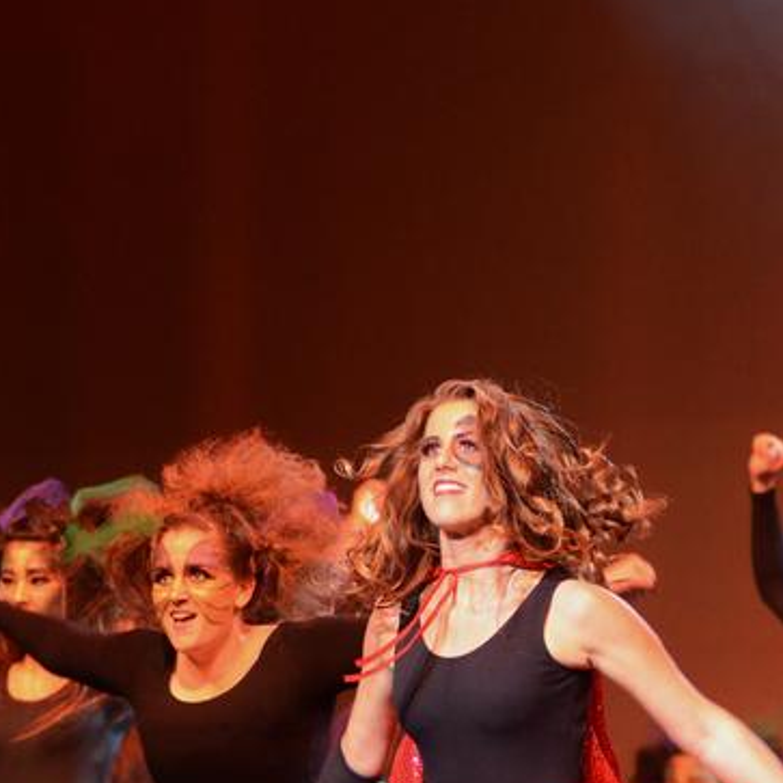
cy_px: 678
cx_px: 477
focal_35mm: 250
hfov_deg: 7.0
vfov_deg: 7.0
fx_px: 6392
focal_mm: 105
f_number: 3.2
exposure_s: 1/320
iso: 4000
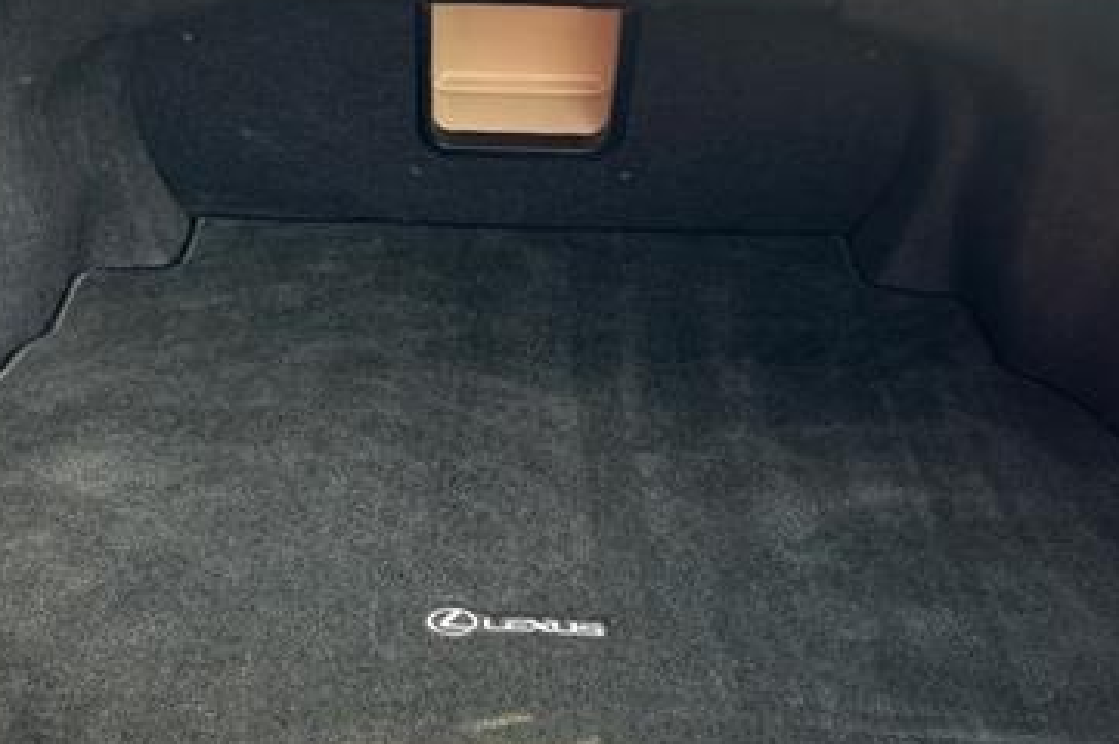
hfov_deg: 41.0
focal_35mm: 48
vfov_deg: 28.0
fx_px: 1491
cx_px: 453
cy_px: 412
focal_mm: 5.7
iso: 40
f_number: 1.5
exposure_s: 1/121
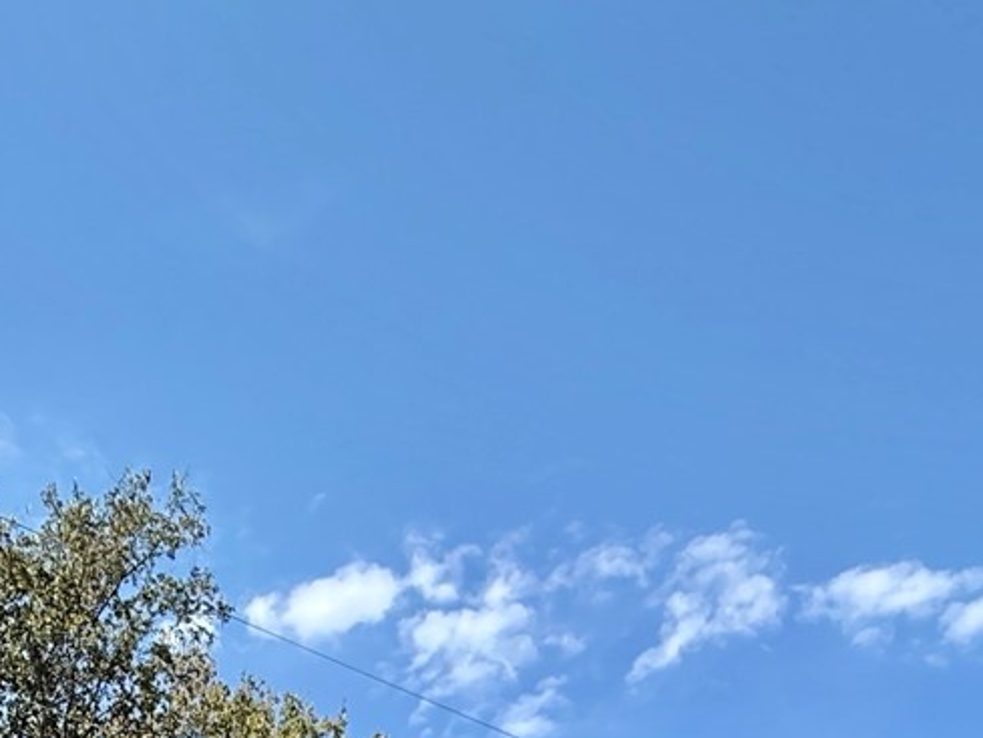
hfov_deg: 34.8
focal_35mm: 55
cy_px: 1377
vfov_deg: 19.1
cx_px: 406
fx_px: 1562
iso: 50
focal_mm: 2.22
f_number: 2.2
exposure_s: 1/602
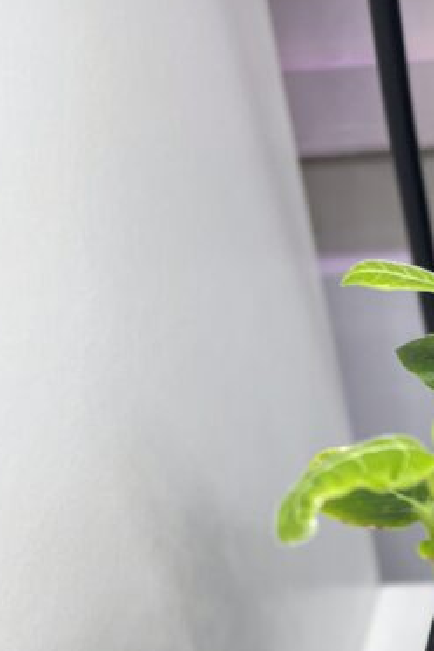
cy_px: 482
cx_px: 615
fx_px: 1339
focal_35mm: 74
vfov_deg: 27.0
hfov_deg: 17.0
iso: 50
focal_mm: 5.7
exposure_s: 1/658
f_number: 1.5
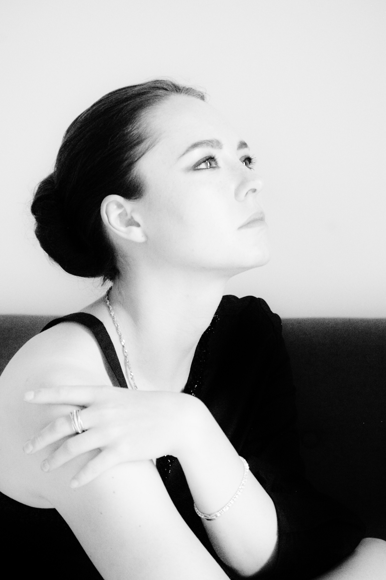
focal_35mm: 94
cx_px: 193
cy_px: 290
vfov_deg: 21.6
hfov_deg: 14.4
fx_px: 1523
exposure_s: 1/125
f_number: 5.6
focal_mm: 63
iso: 3200
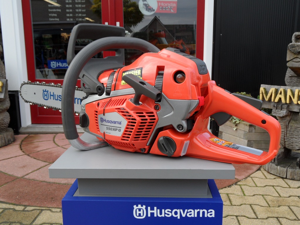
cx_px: 150
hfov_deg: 56.8
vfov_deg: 44.2
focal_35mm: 32
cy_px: 112
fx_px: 277
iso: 80
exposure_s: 1/125
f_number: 3.4
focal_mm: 5.3
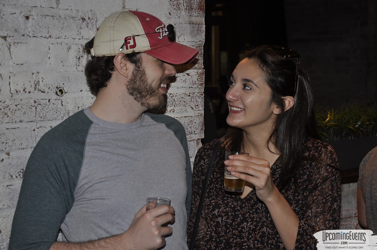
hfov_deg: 27.0
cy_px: 125
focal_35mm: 75
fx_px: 784
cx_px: 188
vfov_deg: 18.1
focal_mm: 50
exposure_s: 1/60
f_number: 5
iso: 400
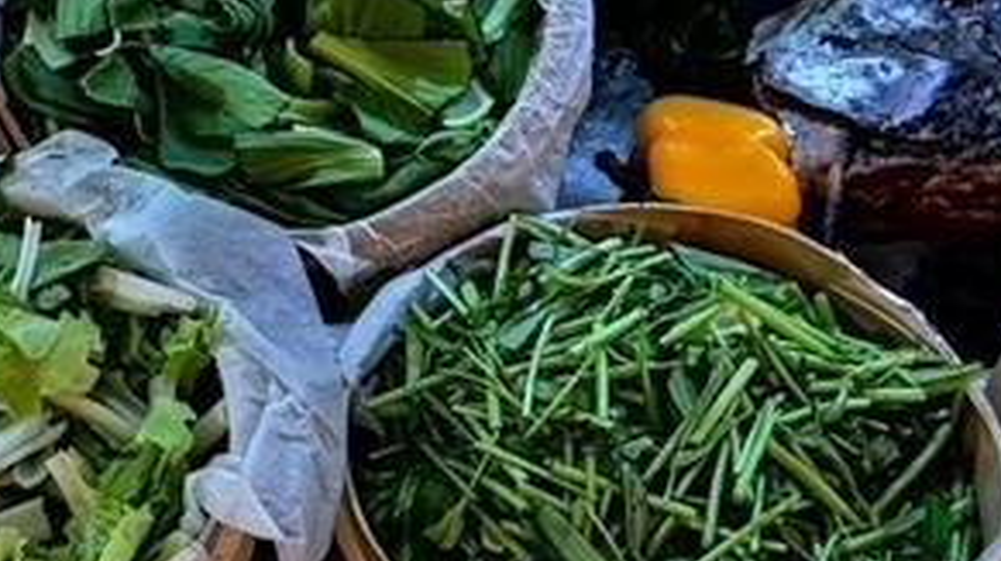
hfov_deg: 24.5
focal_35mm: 86
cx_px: 255
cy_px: 263
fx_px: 2280
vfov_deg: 14.0
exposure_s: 4
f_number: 1.8
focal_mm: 5.58
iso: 200
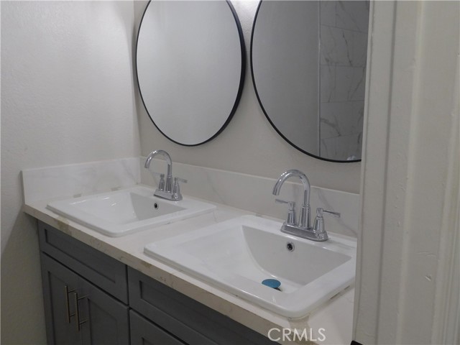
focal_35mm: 30
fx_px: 399
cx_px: 230
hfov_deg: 60.0
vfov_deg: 46.8
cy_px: 172
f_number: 3.2
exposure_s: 1/30
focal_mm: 5.3
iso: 200
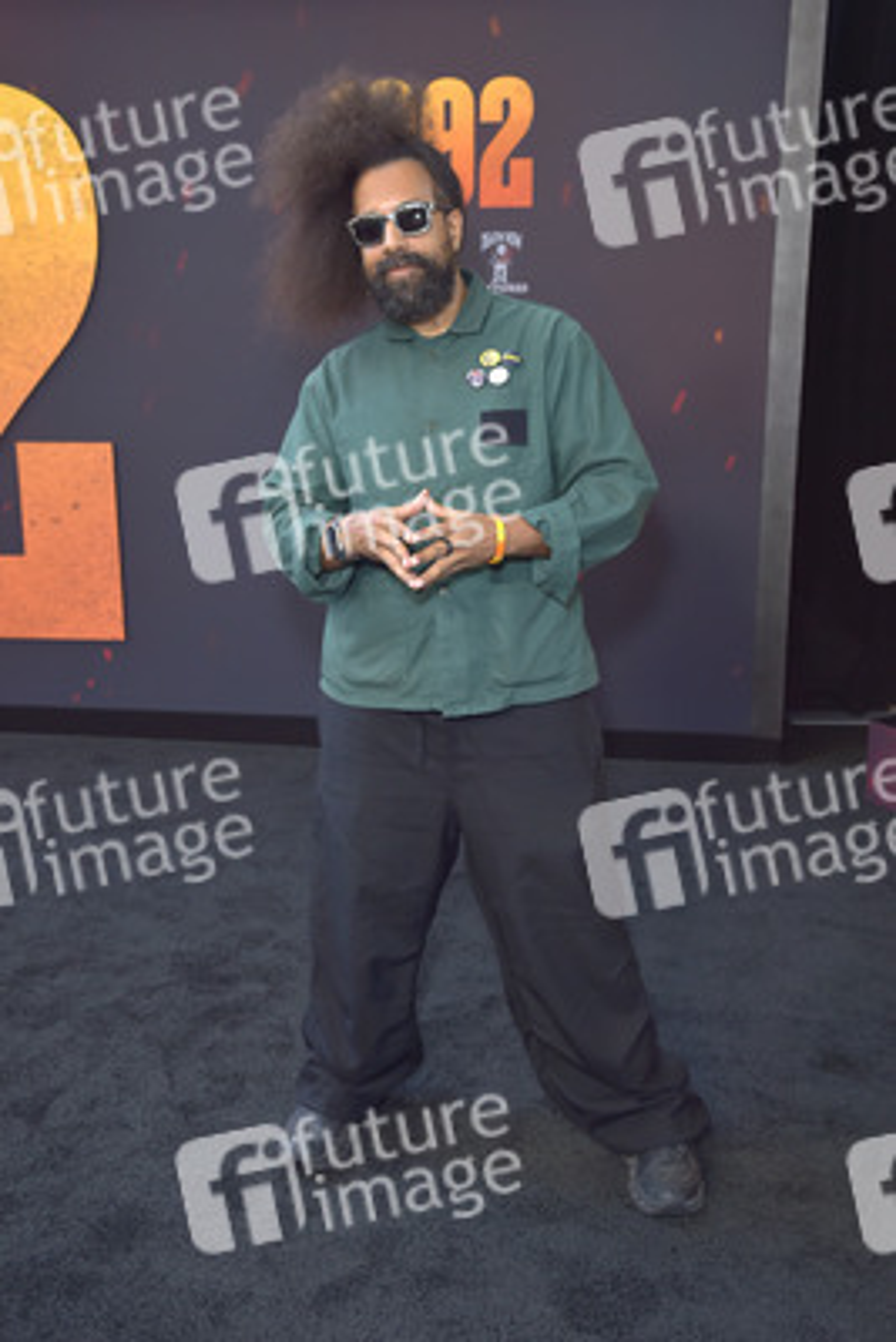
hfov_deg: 35.1
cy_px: 671
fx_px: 1417
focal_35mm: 38
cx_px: 448
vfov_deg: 50.7
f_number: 6.3
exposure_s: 1/250
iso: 640
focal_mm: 38
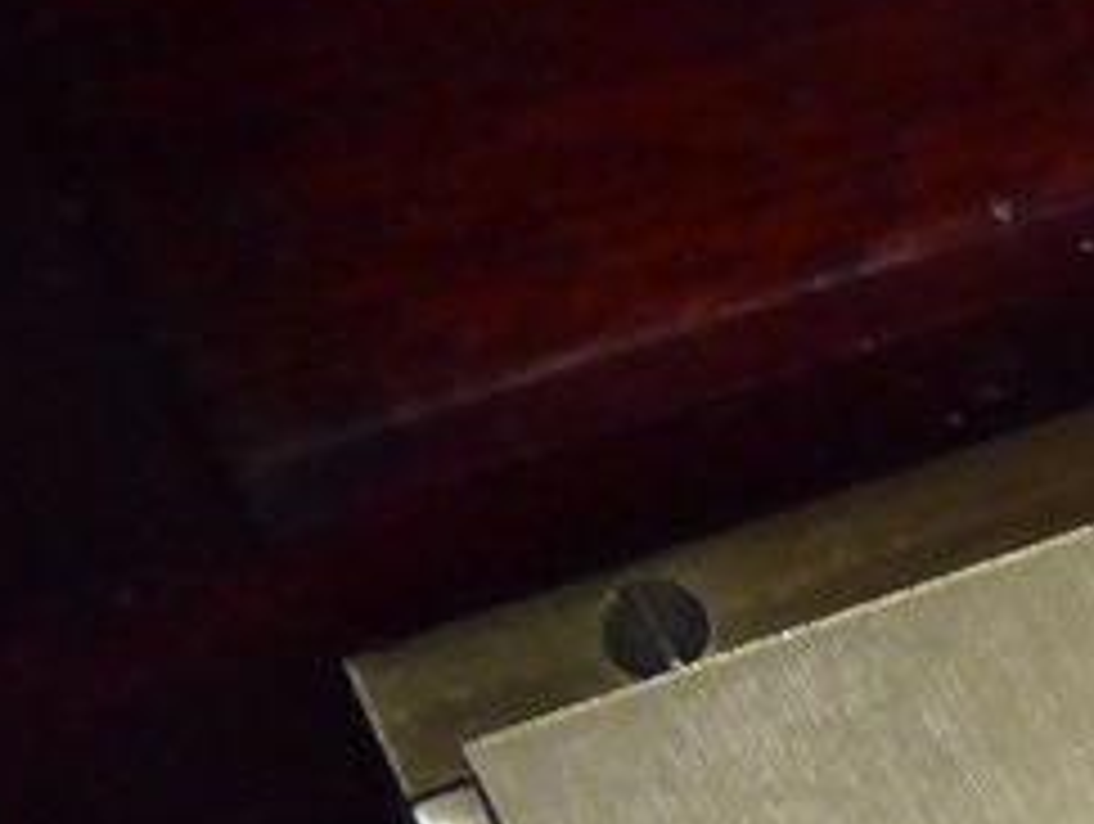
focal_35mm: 115
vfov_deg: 11.8
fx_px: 3640
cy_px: 1540
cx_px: 2183
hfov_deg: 14.3
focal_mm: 4.3
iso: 400
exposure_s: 1/30
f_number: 3.3
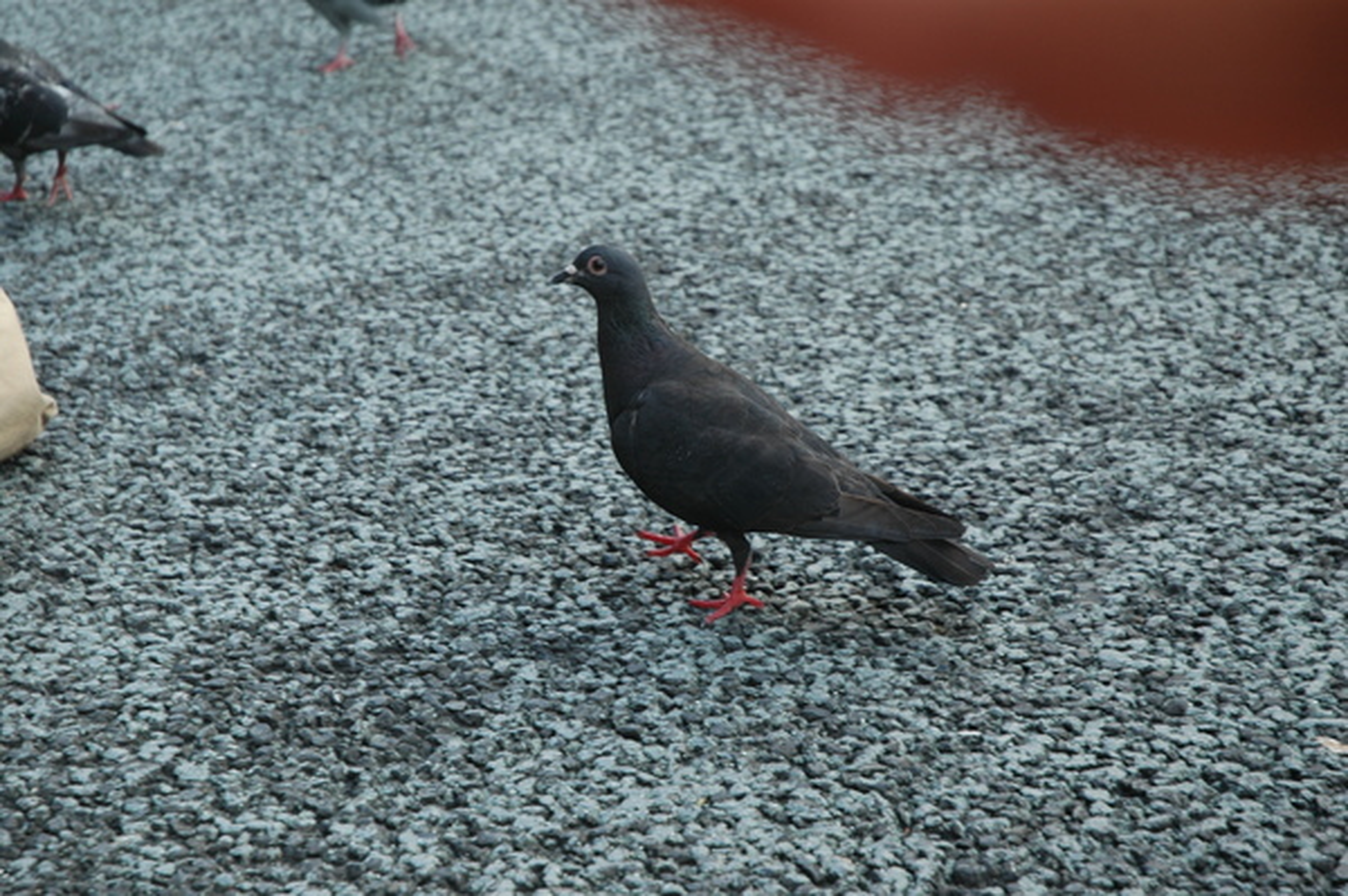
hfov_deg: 24.2
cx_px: 674
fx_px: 3143
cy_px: 448
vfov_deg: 16.2
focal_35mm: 84
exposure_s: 1/125
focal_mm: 56
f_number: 5.6
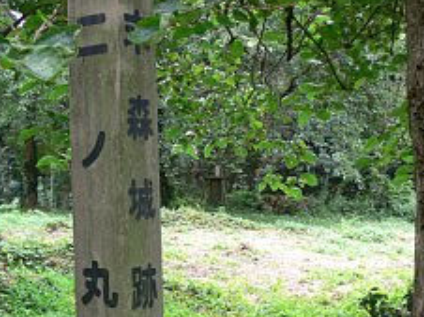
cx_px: 143
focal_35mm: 62
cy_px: 141
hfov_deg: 31.0
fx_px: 759
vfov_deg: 23.6
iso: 80
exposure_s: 1/50
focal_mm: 7.4
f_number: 2.8
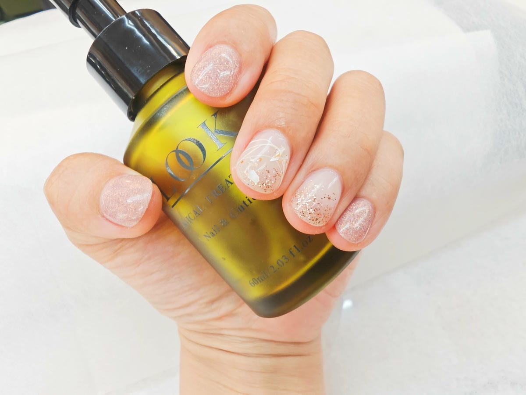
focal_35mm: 23
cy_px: 198
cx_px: 263
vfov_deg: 58.9
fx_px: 349
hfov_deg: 73.9
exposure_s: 1/60
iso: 50
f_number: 1.8
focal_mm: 2.03
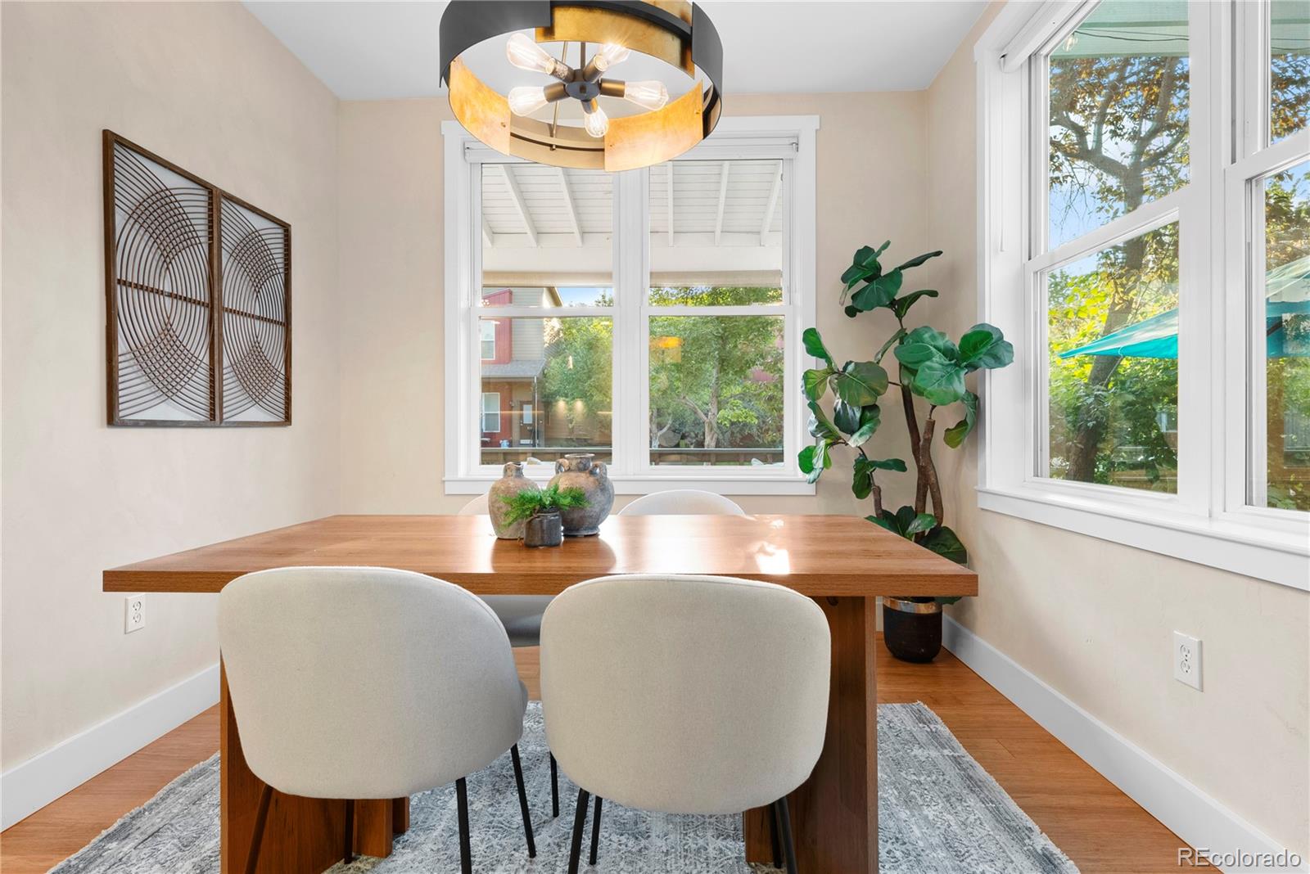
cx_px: 655
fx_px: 619
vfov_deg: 70.5
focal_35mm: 17
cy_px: 437
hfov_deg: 93.3
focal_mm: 17
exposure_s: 1/2
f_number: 9
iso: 640
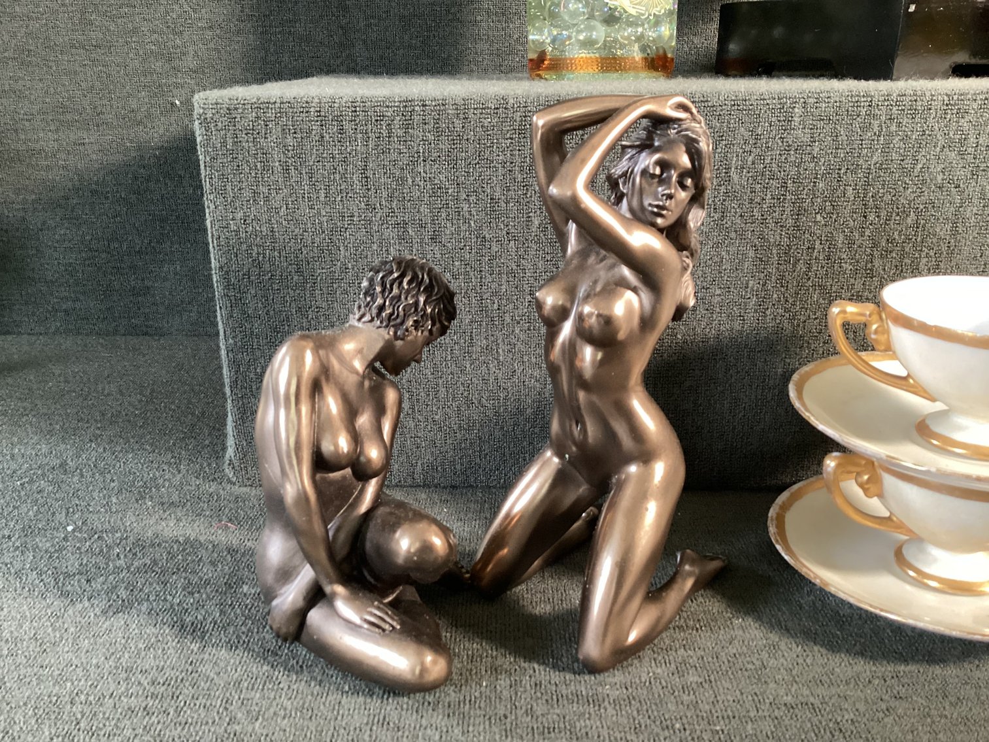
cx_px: 494
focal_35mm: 31
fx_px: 886
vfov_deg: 45.4
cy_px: 371
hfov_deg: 58.3
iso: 400
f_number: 2.4
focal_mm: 3.3
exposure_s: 1/25
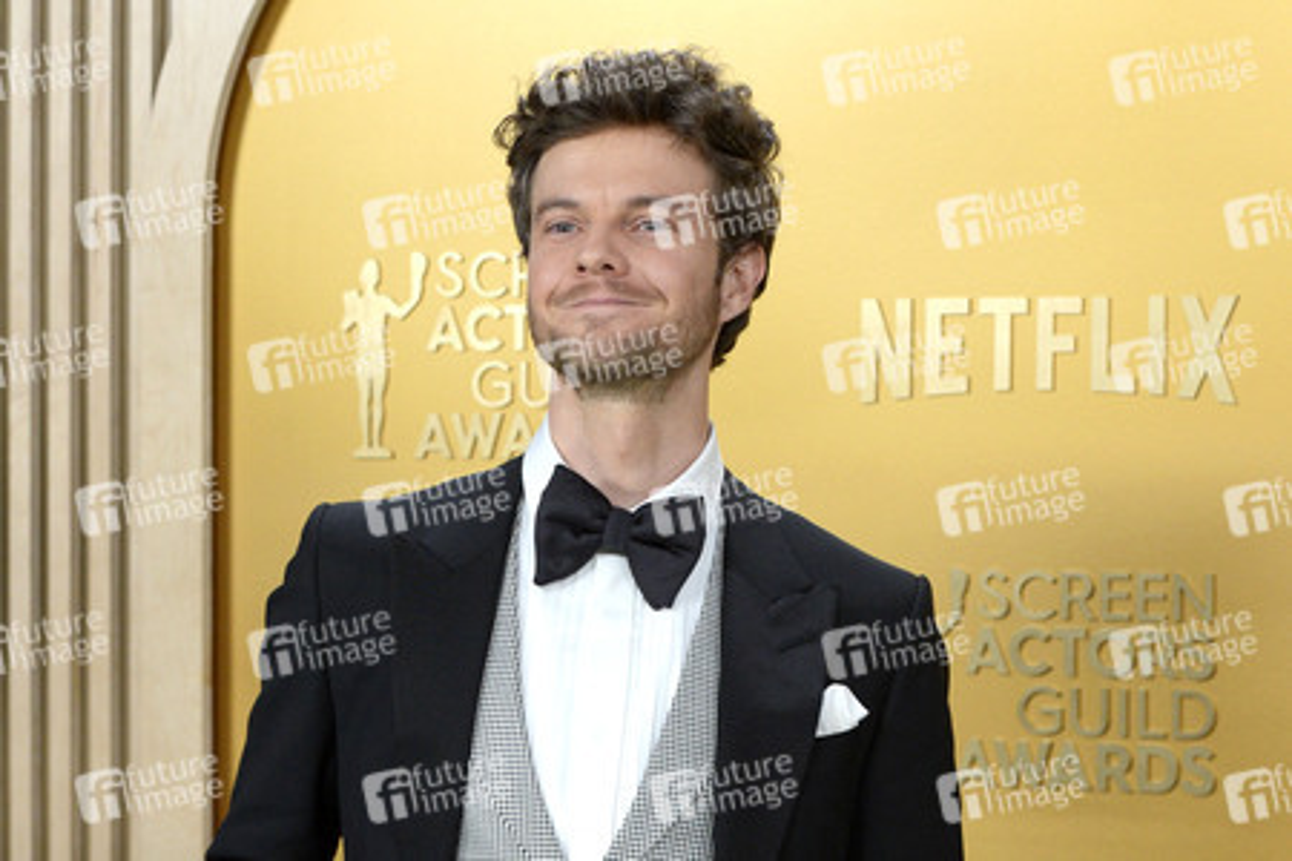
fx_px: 2512
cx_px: 646
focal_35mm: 70
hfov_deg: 28.8
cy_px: 430
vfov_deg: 19.5
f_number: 5.6
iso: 2500
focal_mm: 70
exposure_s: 1/250
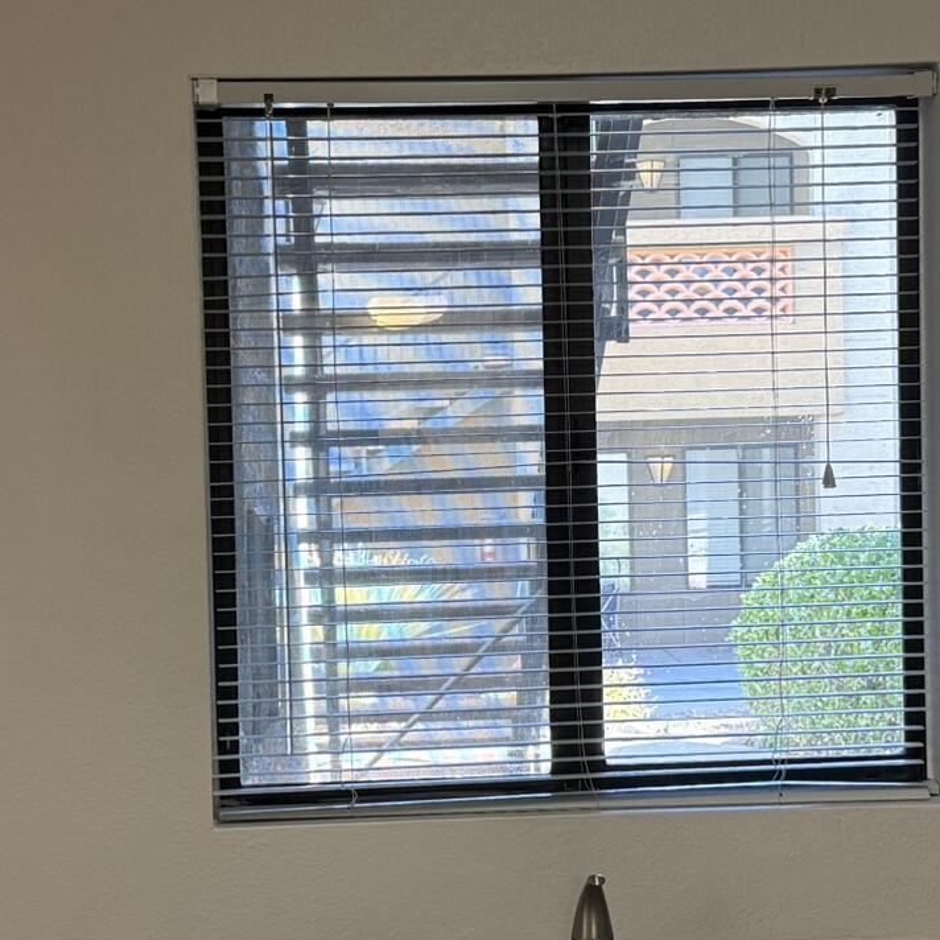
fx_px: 1874
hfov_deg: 28.2
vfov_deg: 28.1
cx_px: 495
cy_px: 506
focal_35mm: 61
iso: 320
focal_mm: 6.76
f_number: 1.78
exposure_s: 1/120
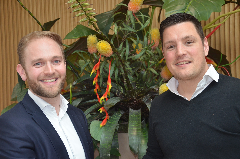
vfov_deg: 23.7
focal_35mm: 57
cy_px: 80
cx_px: 120
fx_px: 379
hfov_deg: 35.1
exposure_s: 1/60
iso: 640
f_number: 4.5
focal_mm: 38
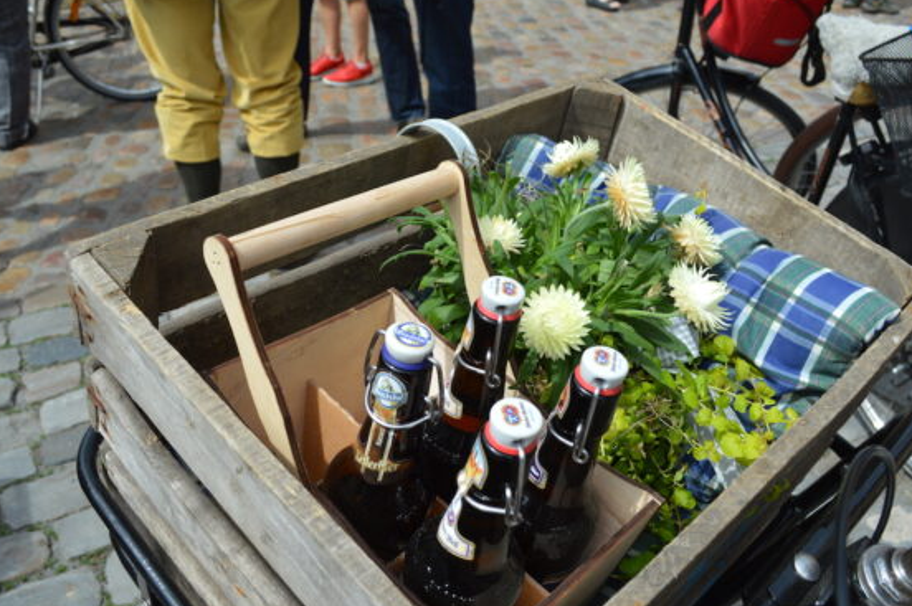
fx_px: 886
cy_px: 311
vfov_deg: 37.8
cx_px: 457
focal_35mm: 35
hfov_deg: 54.5
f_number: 8
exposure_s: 1/320
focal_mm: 22
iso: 100
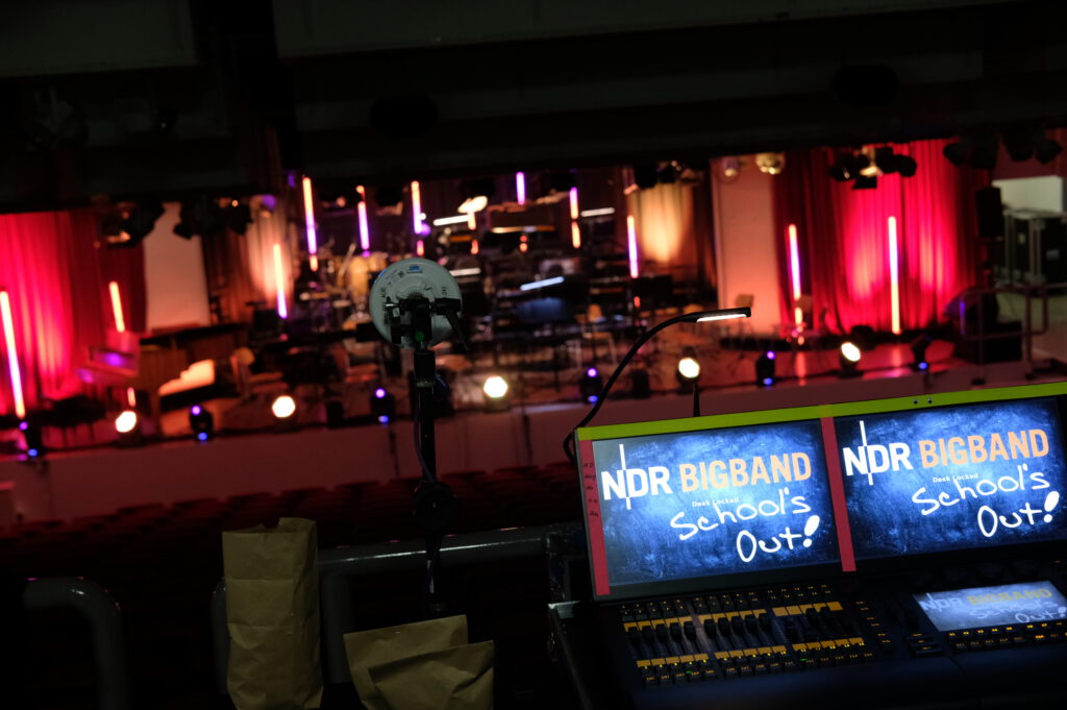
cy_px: 355
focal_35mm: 53
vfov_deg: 25.5
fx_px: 1570
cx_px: 534
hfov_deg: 37.5
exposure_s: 1/60
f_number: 4
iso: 1600
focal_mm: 35
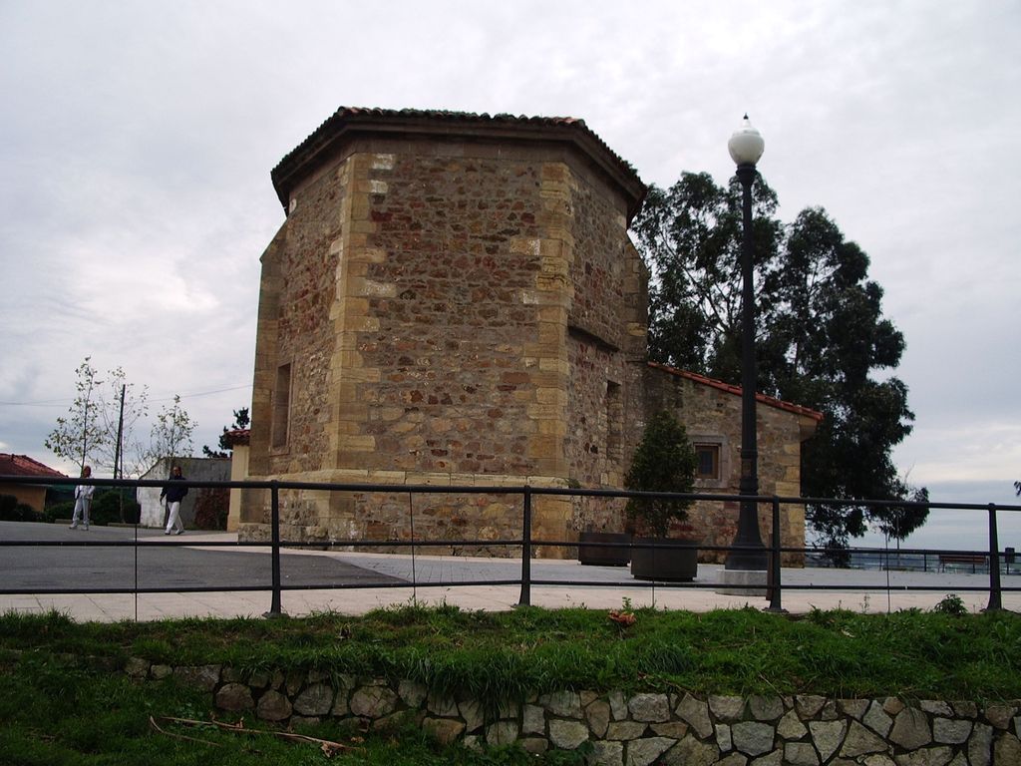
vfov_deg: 40.7
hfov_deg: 52.6
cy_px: 383
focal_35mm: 35
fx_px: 1032
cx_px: 510
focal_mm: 5.8
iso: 50
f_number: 4.3
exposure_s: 1/160
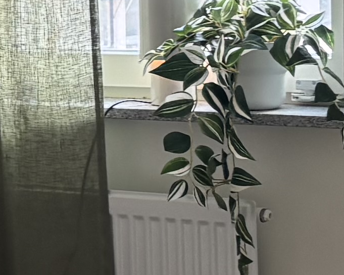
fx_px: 2167
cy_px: 67
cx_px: -299
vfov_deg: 7.2
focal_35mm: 213
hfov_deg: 8.7
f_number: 1.6
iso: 80
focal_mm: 5.96
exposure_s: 1/121
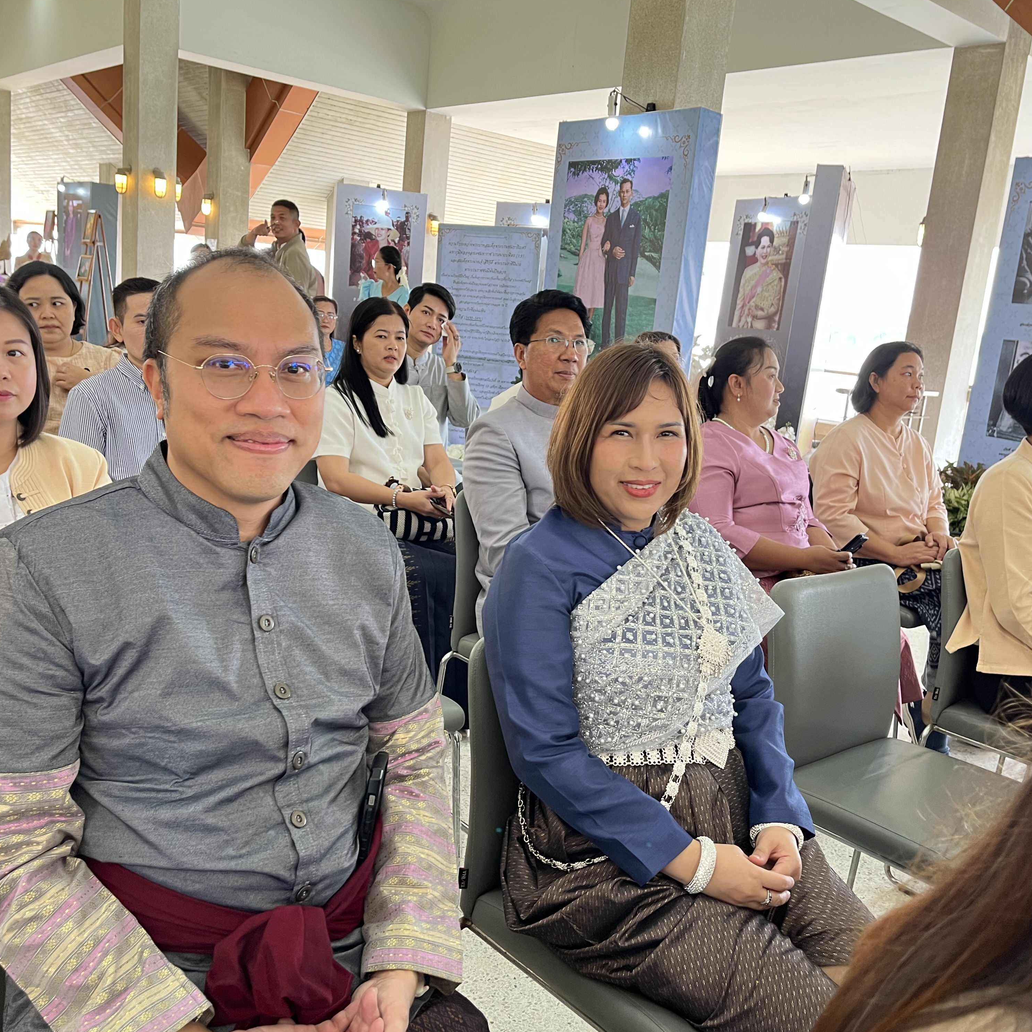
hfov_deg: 52.5
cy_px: 518
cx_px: 510
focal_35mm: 31
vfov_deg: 52.5
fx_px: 1046
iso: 80
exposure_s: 1/50
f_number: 1.6
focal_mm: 5.1
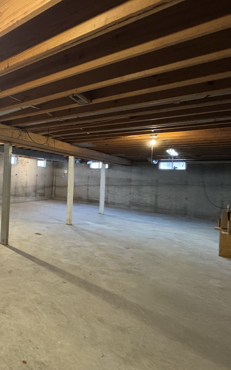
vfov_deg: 82.2
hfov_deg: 42.9
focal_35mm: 21
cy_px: 176
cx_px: -30
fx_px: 211
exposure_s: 1/60
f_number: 2.2
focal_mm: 2.22
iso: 1000
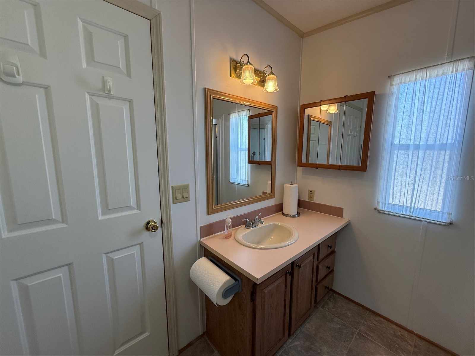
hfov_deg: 102.1
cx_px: 238
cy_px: 178
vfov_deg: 85.7
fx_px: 192
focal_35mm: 14
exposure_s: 1/120
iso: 200
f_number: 2.2
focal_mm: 2.22
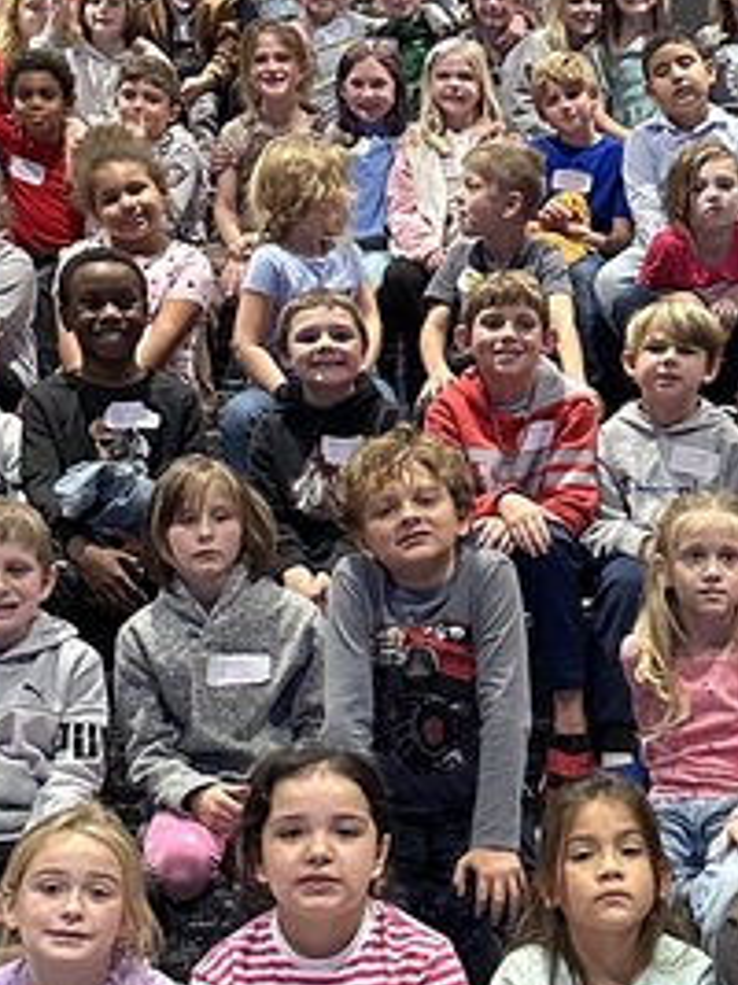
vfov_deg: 21.7
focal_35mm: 90
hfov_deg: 16.1
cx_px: 708
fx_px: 2560
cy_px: 612
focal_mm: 6.86
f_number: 1.78
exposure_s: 1/60
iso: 500
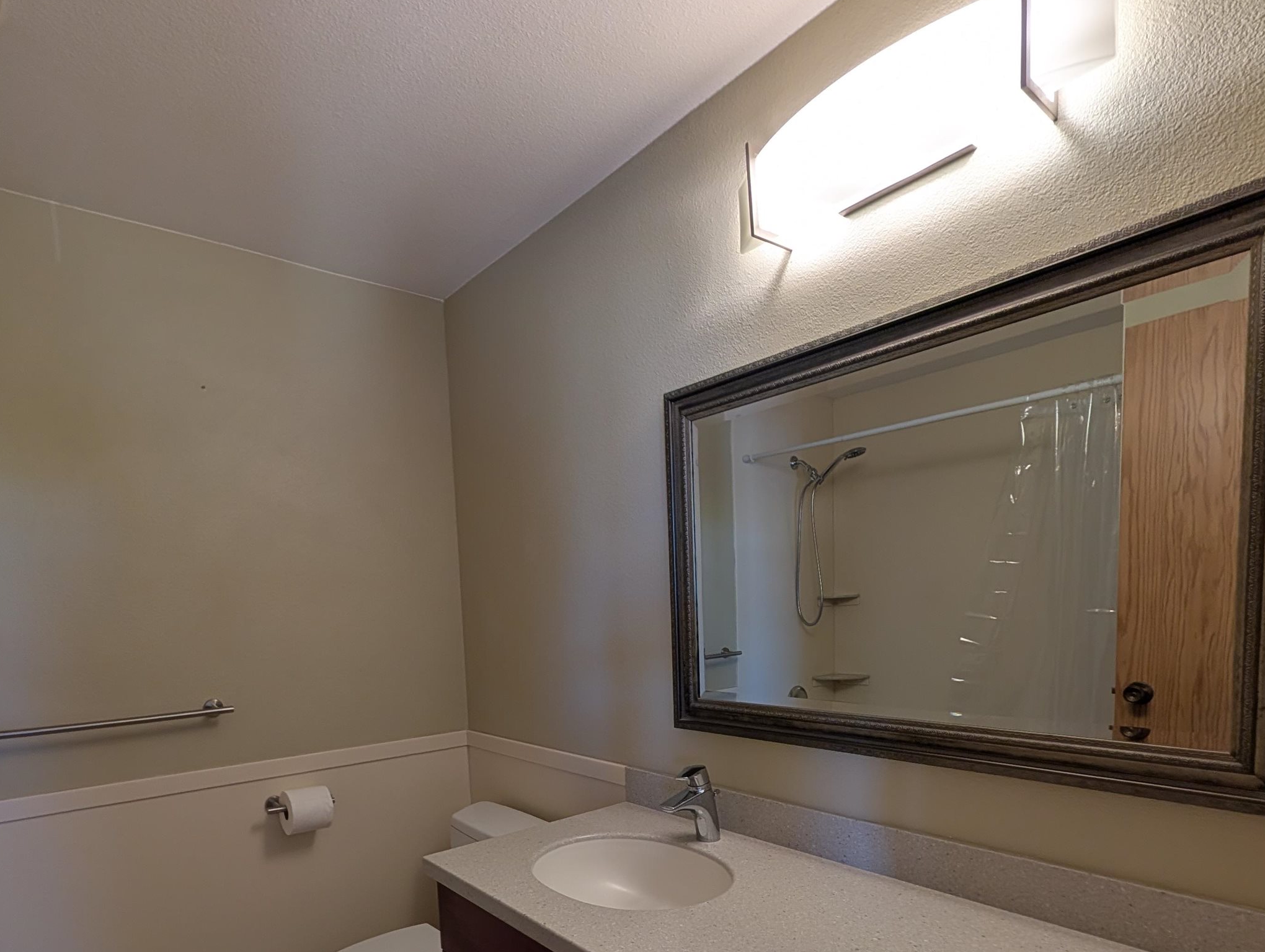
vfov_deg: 68.7
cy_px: 671
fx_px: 659
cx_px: 605
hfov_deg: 87.6
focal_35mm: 18
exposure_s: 1/52.2
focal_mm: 2.02
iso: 49
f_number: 1.7
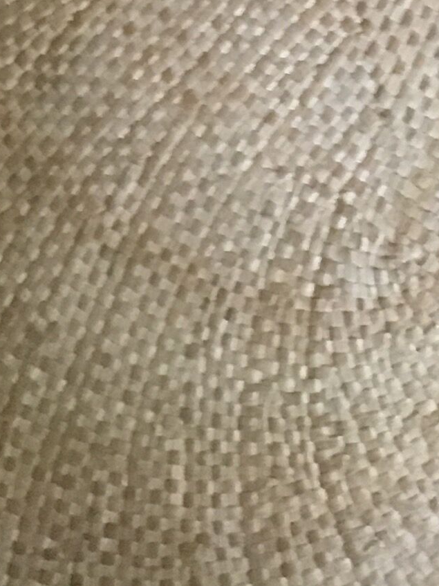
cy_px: -799
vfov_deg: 11.8
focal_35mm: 138
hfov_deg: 10.5
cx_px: 605
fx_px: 2334
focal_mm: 4.15
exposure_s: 1/25
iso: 200
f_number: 2.2
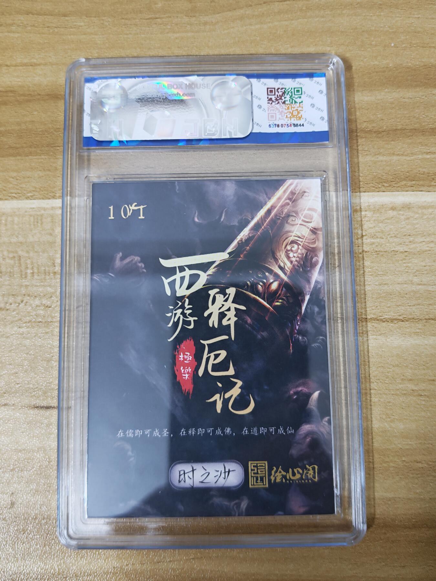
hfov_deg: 42.9
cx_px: 218
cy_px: 290
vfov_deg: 55.4
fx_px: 554
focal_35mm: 33
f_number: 2
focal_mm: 6.83
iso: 400
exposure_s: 1/33
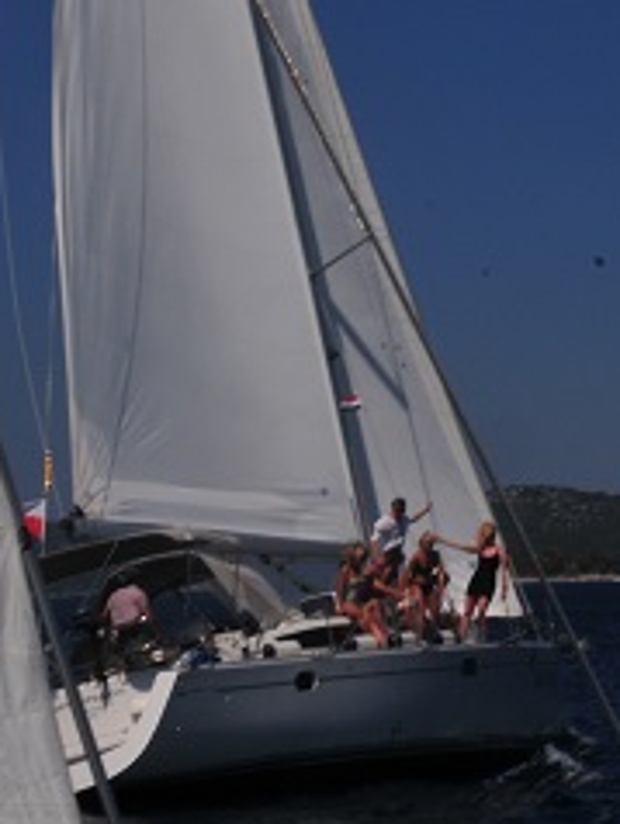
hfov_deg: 10.4
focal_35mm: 143
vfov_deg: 13.7
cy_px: 230
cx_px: 284
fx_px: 3418
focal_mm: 35
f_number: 32
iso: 200
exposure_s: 1/200
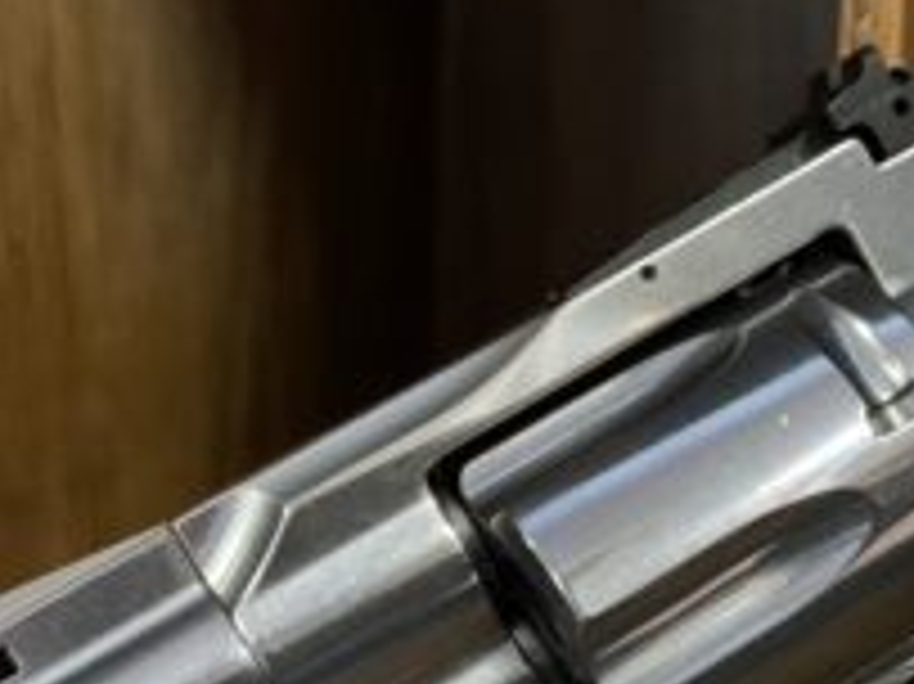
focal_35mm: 77
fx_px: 2032
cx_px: 770
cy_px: 594
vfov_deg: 18.8
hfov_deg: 24.8
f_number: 1.8
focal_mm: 4.25
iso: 640
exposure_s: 1/24
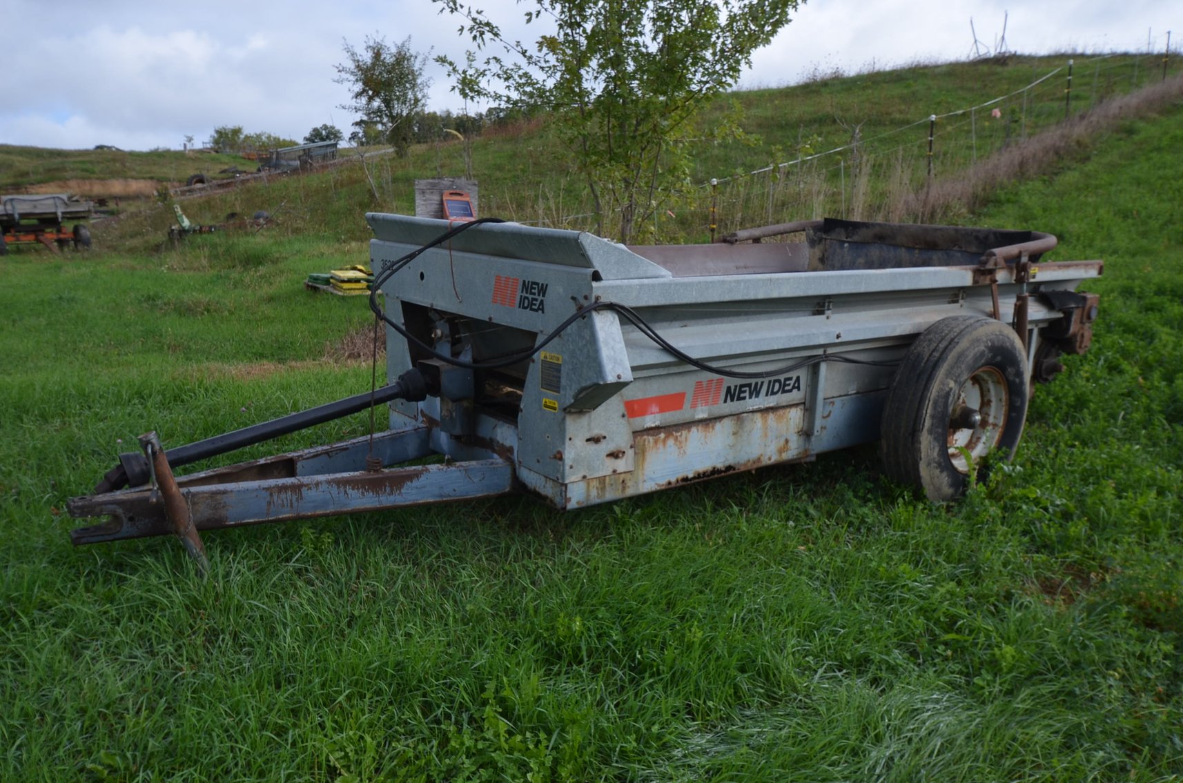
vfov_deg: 45.5
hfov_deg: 64.7
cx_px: 592
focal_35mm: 28
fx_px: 935
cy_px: 392
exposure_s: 1/250
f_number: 8
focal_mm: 19
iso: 180
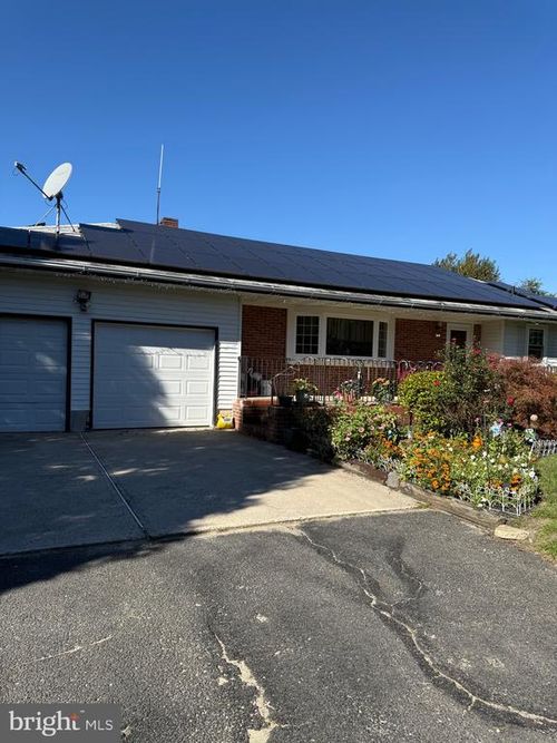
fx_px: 515
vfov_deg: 71.6
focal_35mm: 24
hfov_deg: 56.8
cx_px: 278
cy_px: 372
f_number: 1.78
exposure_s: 1/3584
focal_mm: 6.76
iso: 80
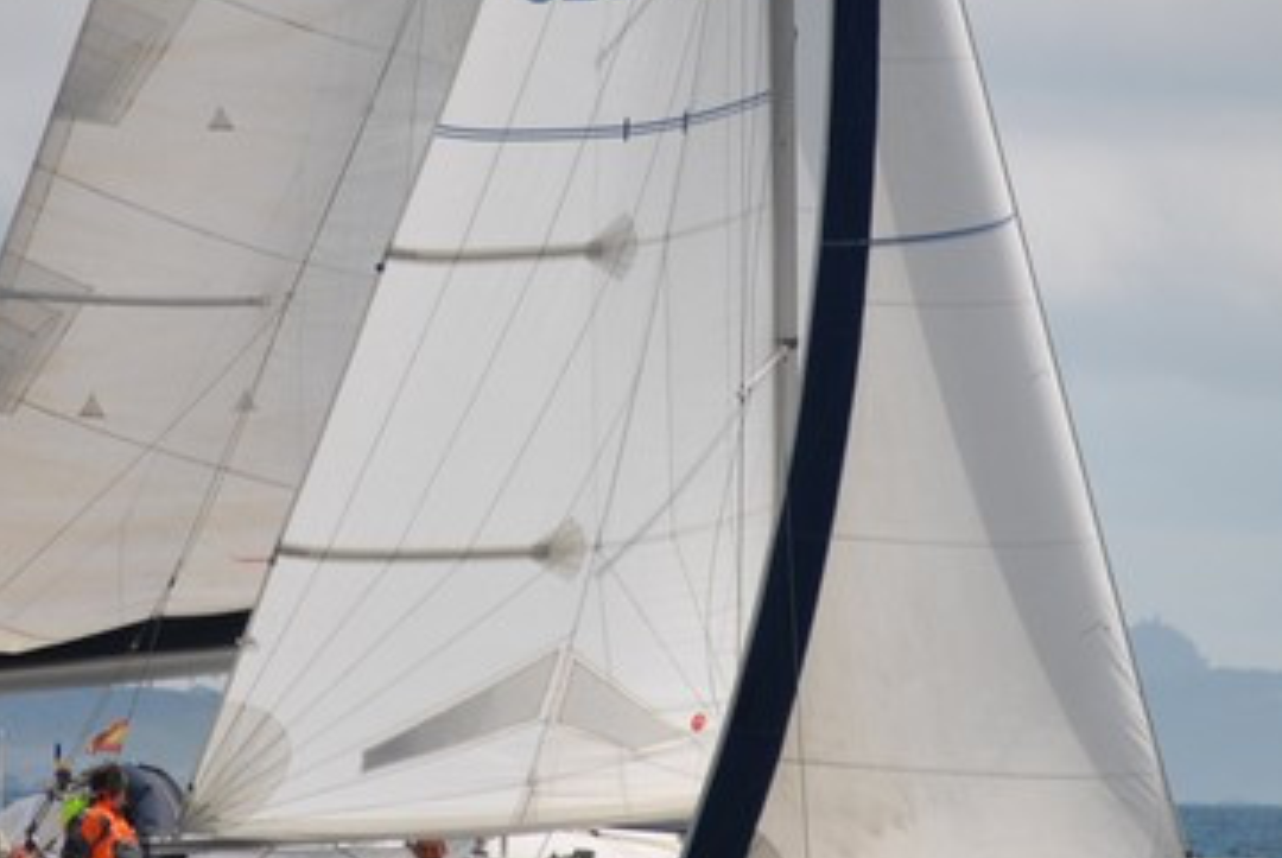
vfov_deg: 2.1
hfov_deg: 3.1
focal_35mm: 667
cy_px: 274
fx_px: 23781
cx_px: 652
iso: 100
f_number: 5.6
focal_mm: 200
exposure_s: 1/640
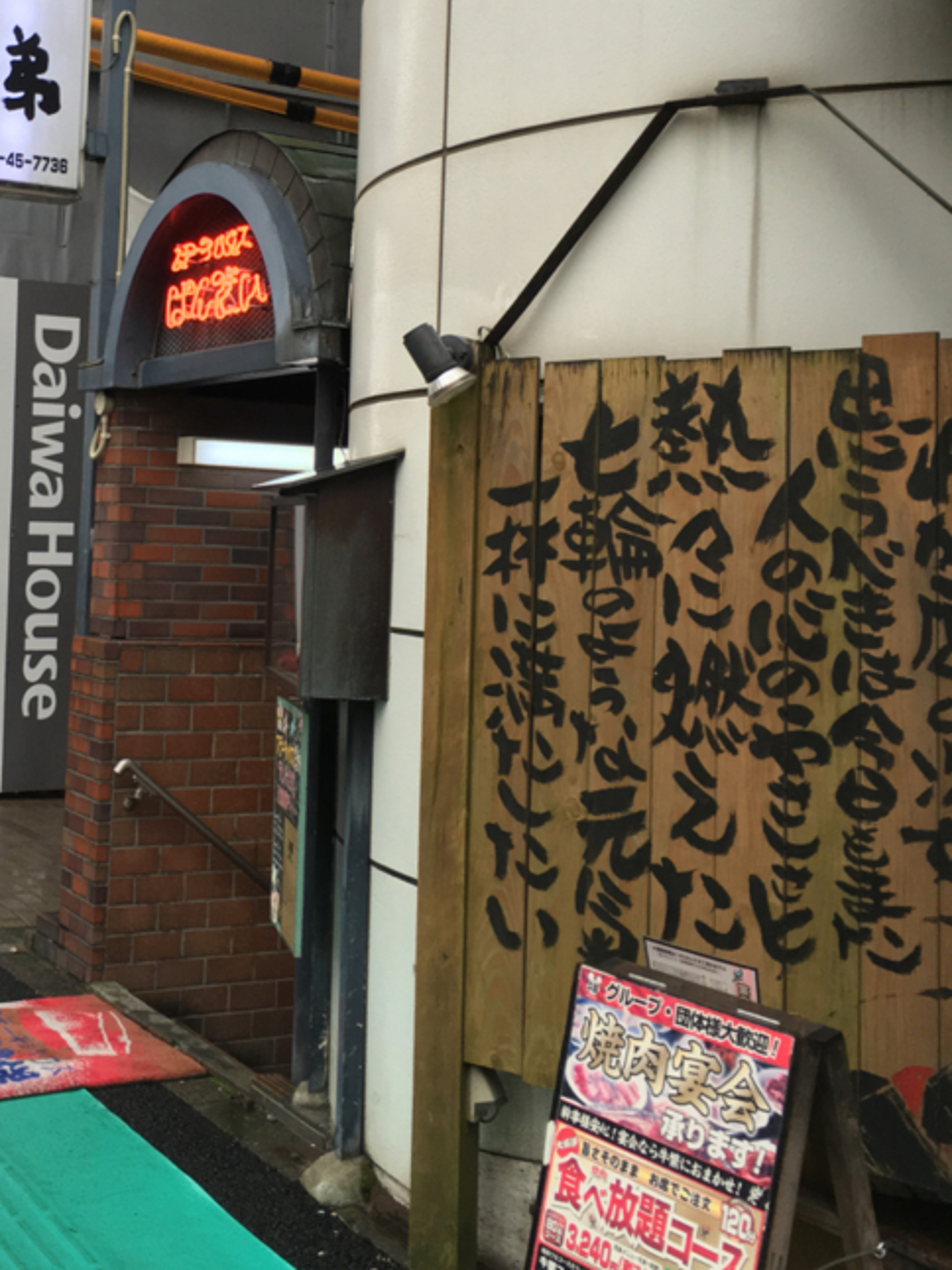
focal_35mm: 46
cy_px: 444
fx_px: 1688
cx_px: 199
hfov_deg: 30.8
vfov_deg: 40.8
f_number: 2.2
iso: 40
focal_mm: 4.15
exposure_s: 1/120
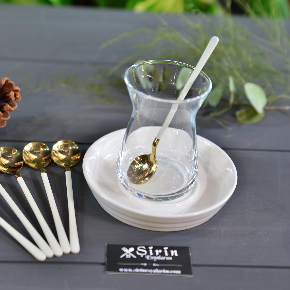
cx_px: 145
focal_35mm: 83
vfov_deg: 20.9
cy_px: 148
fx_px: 787
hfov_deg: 20.9
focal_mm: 65
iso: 160
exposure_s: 1/30
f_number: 5.6
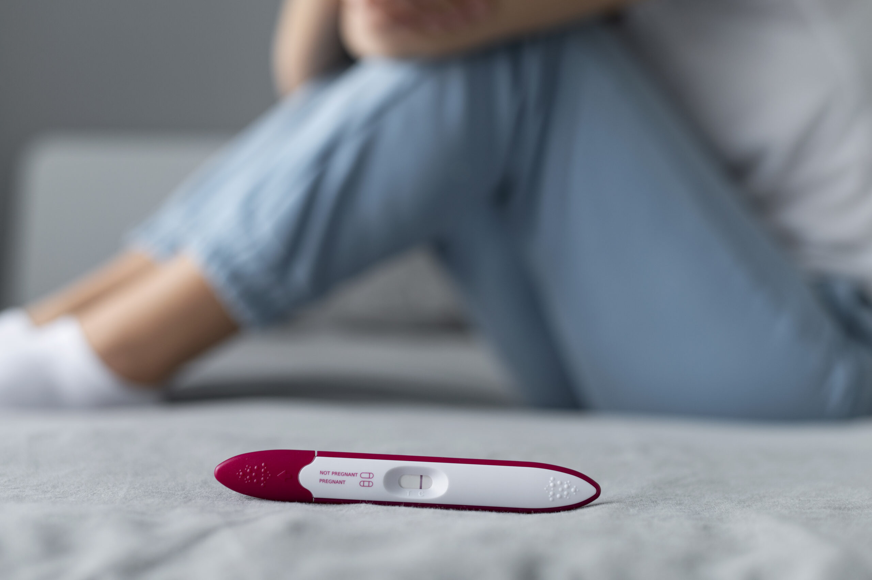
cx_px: 436
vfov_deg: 27.0
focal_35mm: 50
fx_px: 1210
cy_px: 290
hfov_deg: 39.6
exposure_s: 1/160
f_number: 3.2
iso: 320
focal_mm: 50
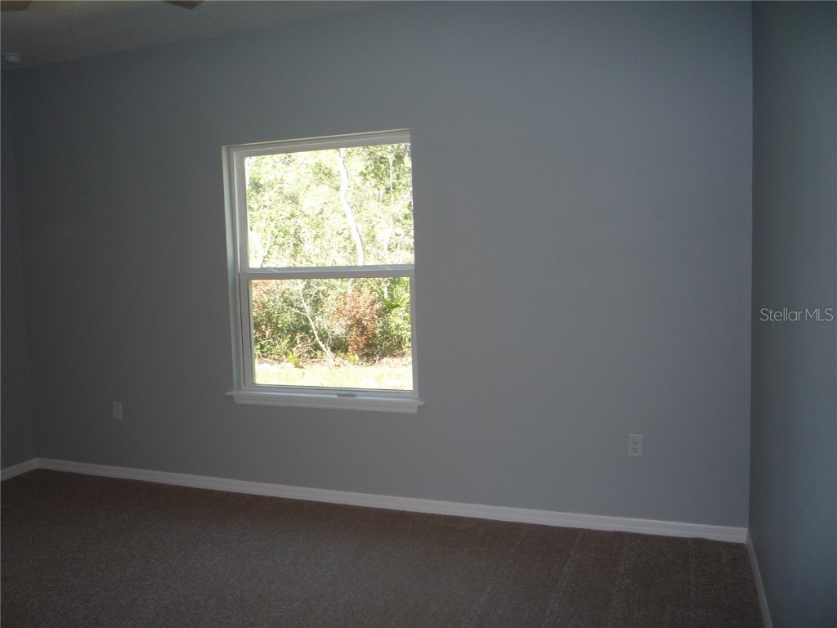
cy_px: 314
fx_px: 725
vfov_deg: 46.8
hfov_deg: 60.0
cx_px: 418
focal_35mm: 30
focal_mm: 5.2
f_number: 3.3
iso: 100
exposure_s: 1/50
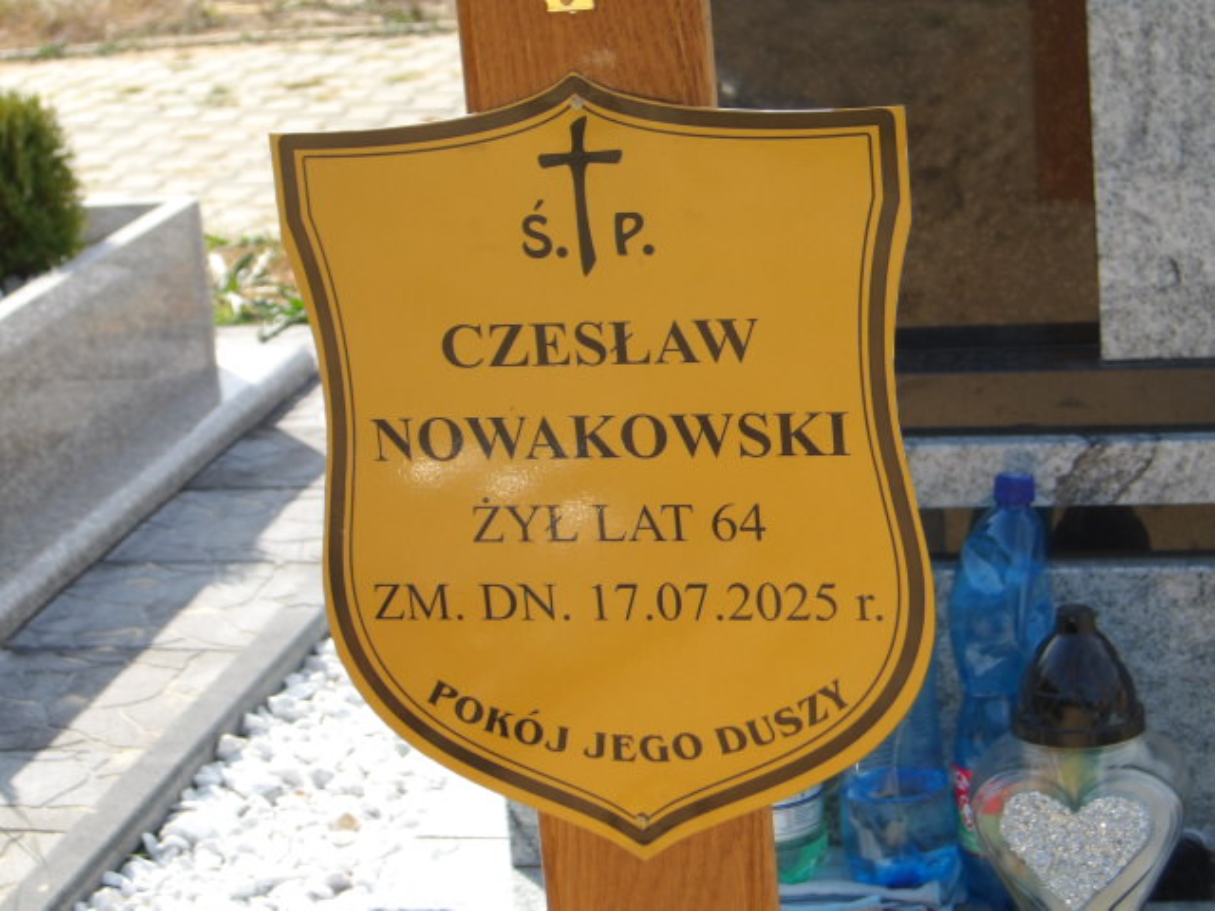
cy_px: 456
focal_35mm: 87
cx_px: 608
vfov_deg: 17.0
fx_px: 3054
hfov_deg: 22.5
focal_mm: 15.6
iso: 100
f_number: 5.6
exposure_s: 1/201
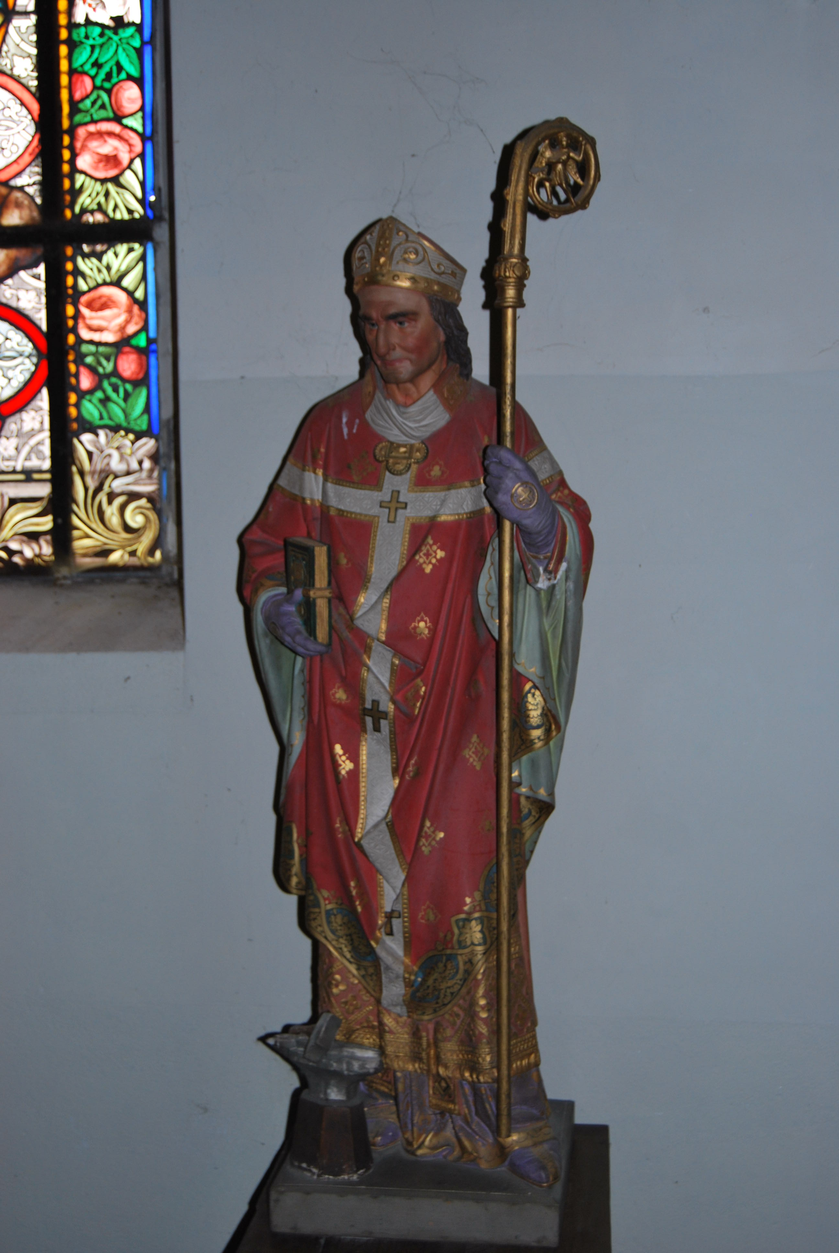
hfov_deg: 28.2
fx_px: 1673
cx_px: 420
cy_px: 626
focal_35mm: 48
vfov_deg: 41.1
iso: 200
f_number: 4.5
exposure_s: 1/60
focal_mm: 32
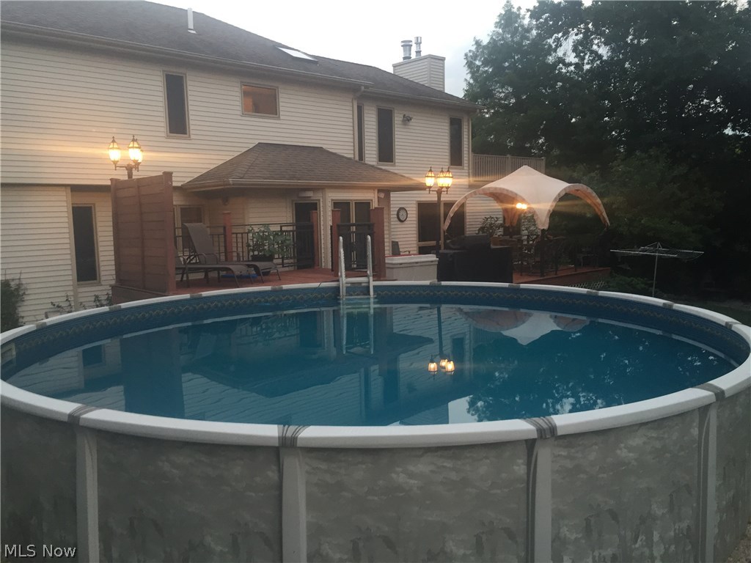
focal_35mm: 29
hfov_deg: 61.7
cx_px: 376
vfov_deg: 48.2
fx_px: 629
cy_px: 282
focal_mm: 4.15
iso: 100
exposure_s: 1/30
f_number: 2.2
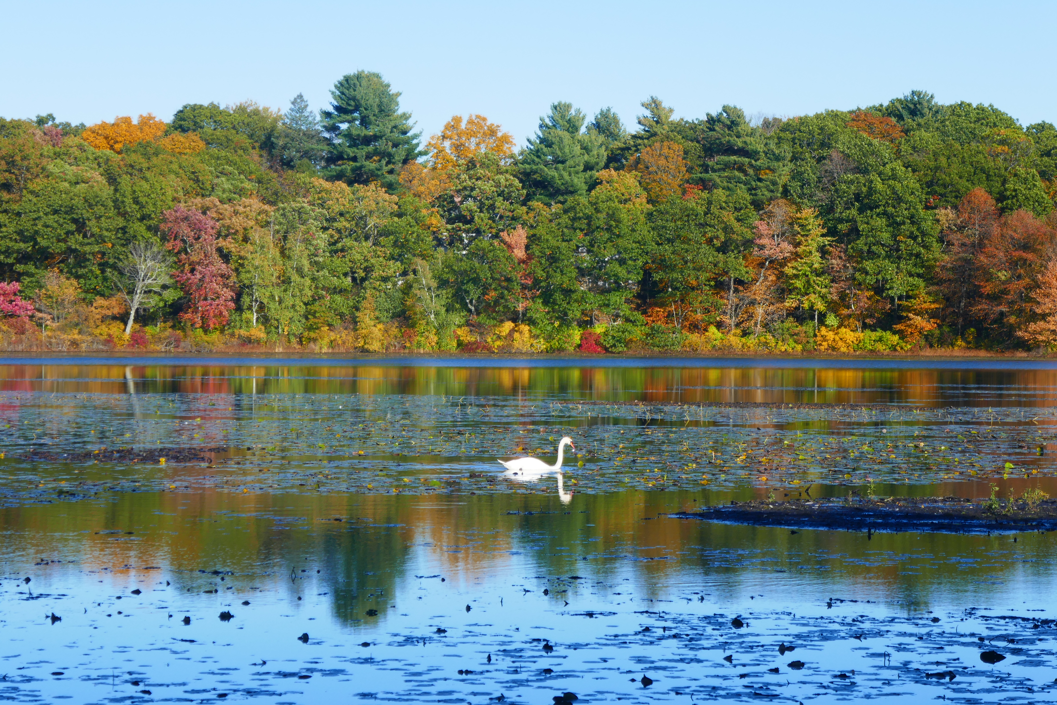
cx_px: 528
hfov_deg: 18.3
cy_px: 352
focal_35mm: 112
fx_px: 3288
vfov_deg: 12.2
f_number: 5.4
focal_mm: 40.7
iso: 125
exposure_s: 1/500
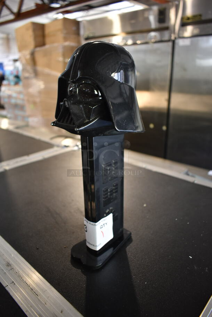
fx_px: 238
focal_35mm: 27
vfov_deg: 67.3
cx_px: 106
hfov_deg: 48.0
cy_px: 158
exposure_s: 1/30
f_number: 3.5
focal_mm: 18
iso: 560
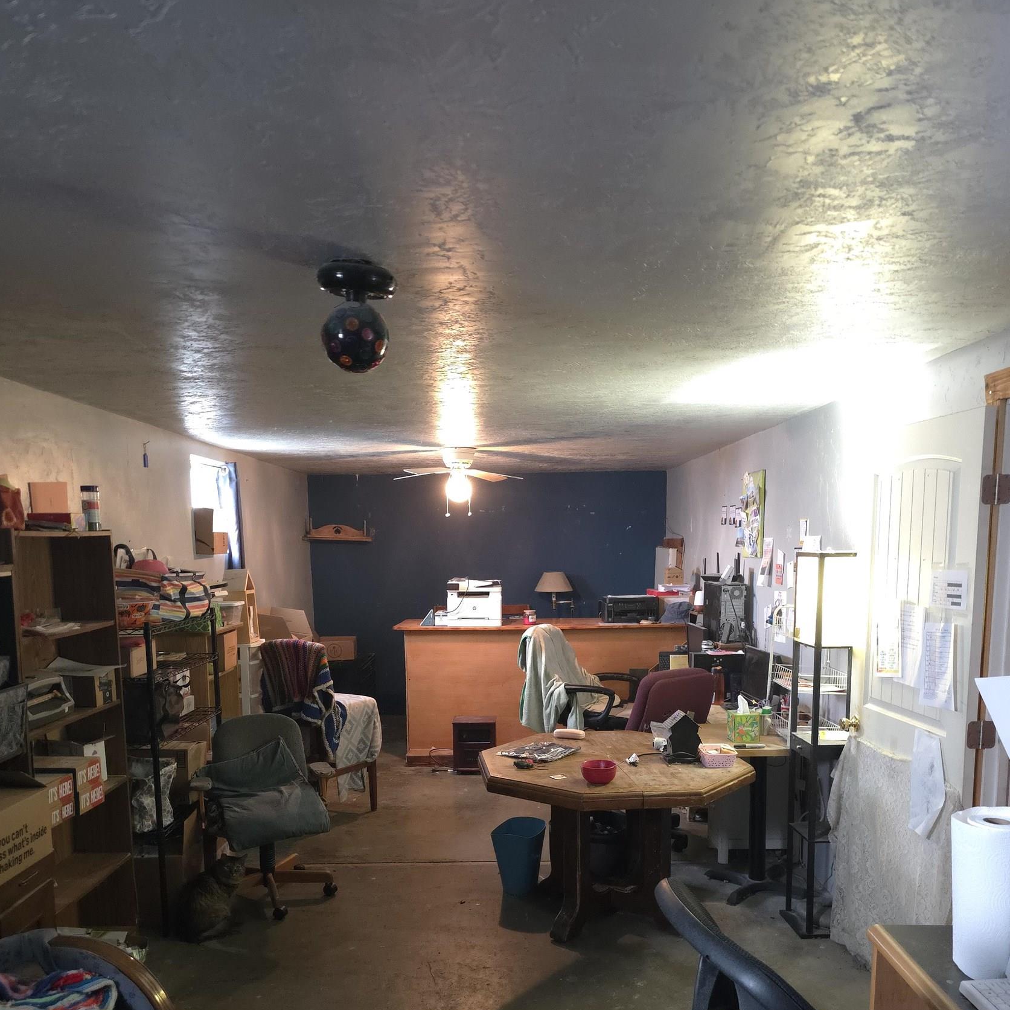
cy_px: 690
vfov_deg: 55.8
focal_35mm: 28
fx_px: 924
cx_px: 498
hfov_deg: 57.3
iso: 640
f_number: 1.7
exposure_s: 1/24
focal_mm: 6.3
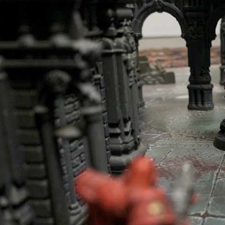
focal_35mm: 52
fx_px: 382
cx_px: 233
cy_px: 130
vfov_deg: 32.7
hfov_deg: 30.2
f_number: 1.8
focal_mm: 4.25
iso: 500
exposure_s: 1/30
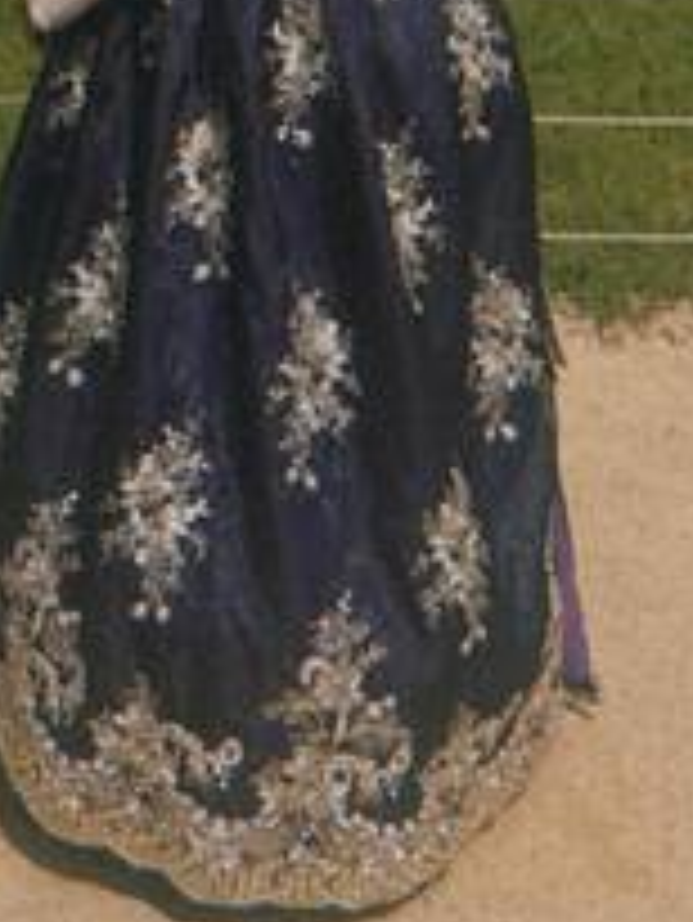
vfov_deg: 22.2
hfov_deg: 19.6
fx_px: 2000
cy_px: -396
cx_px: 243
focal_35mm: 75
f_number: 1.78
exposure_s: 1/7092
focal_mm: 6.76
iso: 80
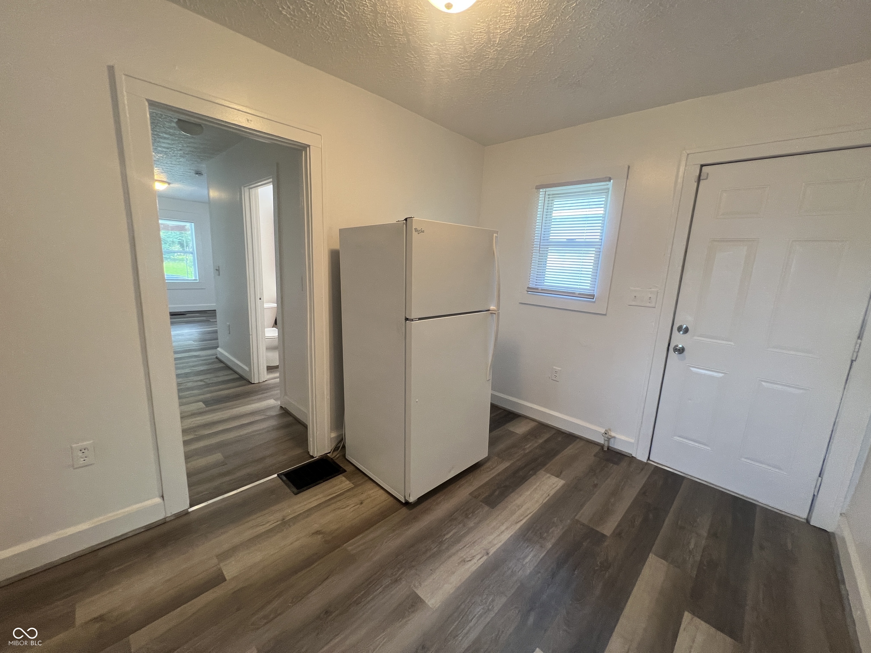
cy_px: 326
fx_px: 327
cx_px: 436
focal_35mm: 13
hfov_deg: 106.2
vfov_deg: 89.9
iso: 125
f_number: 1.8
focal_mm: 1.57
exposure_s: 1/60
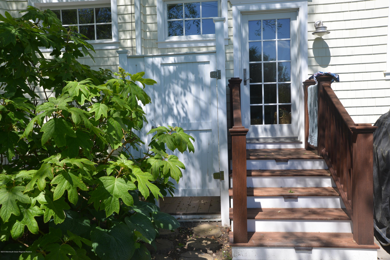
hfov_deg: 55.8
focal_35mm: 34
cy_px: 130
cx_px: 195
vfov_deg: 38.9
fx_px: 368
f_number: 11
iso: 500
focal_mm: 34
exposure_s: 1/500
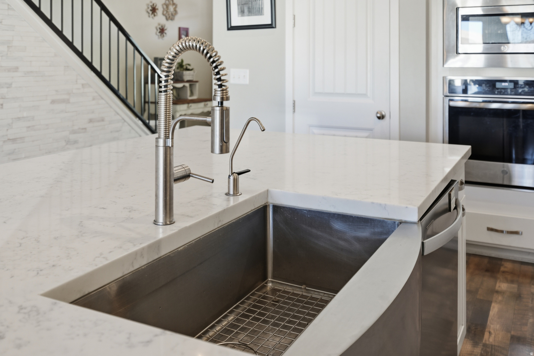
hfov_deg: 54.4
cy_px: 178
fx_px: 519
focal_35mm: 35
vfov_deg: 37.8
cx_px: 267
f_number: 4
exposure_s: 1/250
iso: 320
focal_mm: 35
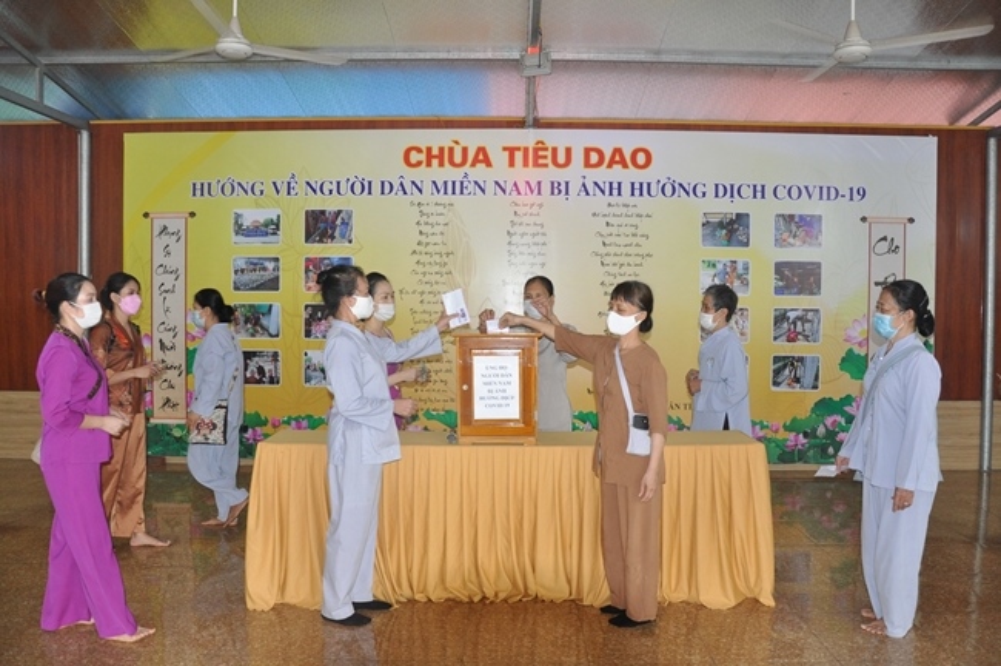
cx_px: 500
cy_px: 333
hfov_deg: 67.4
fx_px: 750
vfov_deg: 47.8
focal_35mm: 27
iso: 1250
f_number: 4.5
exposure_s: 1/60
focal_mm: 18
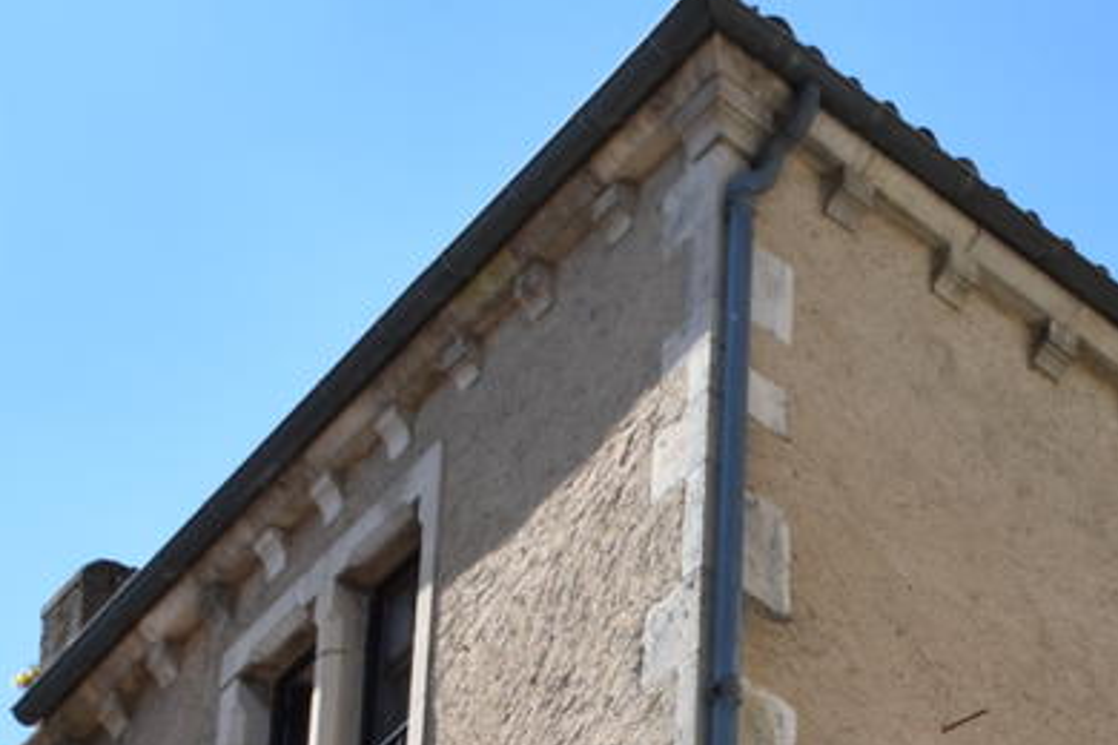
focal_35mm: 127
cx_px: 1181
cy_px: 1181
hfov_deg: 15.8
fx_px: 3944
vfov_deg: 10.4
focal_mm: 22
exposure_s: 1/320
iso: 200
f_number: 9
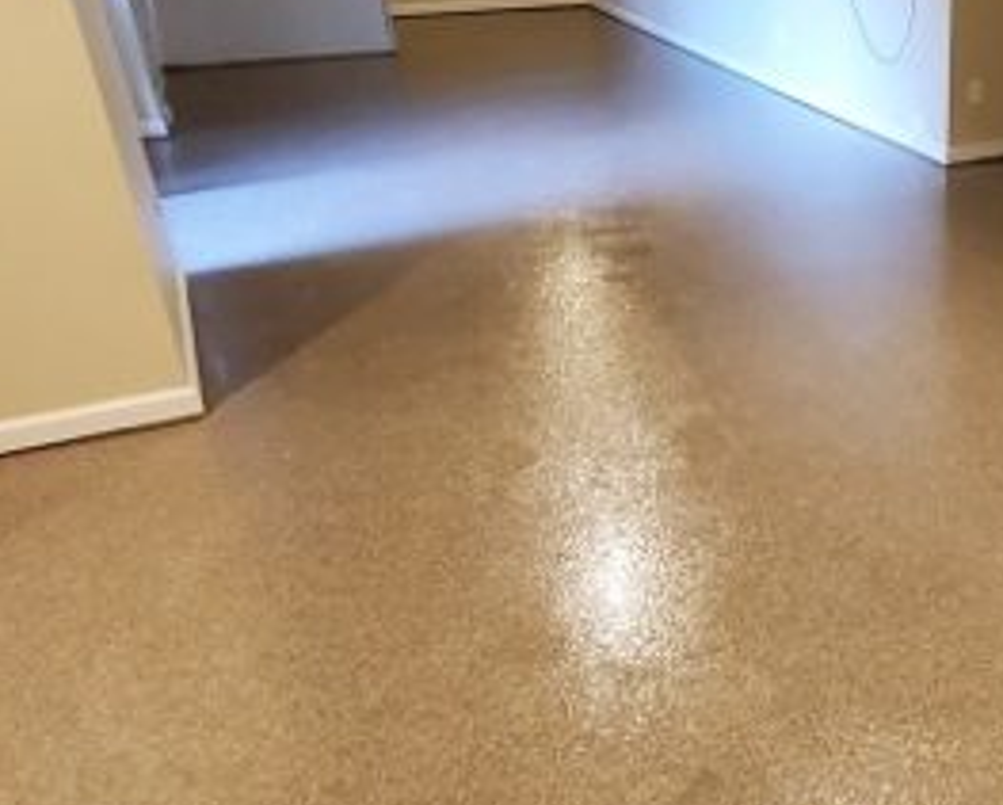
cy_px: 374
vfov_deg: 40.2
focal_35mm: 37
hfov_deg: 44.0
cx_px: 931
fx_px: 1100
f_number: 2.2
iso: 1000
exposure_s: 1/29
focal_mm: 1.8
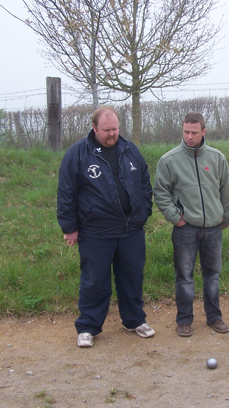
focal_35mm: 56
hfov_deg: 21.1
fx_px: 604
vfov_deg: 37.2
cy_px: 207
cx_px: 199
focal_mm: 6.3
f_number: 2.8
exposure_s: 1/180
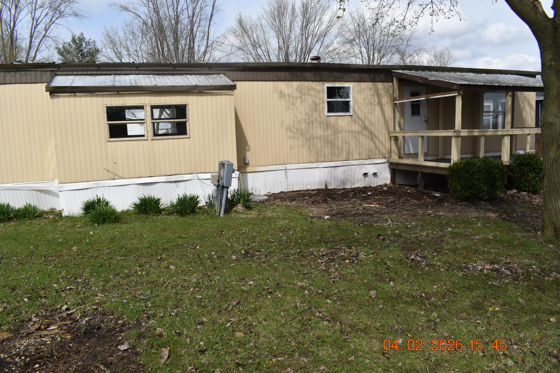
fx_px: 420
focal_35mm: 27
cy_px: 186
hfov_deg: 67.4
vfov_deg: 47.9
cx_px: 280
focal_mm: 18
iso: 200
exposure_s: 1/640
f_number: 8
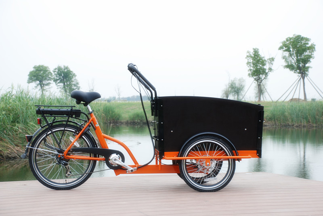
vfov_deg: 17.5
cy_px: 108
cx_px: 162
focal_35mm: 78
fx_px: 700
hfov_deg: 26.0
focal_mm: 52
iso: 200
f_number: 5
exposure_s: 1/13
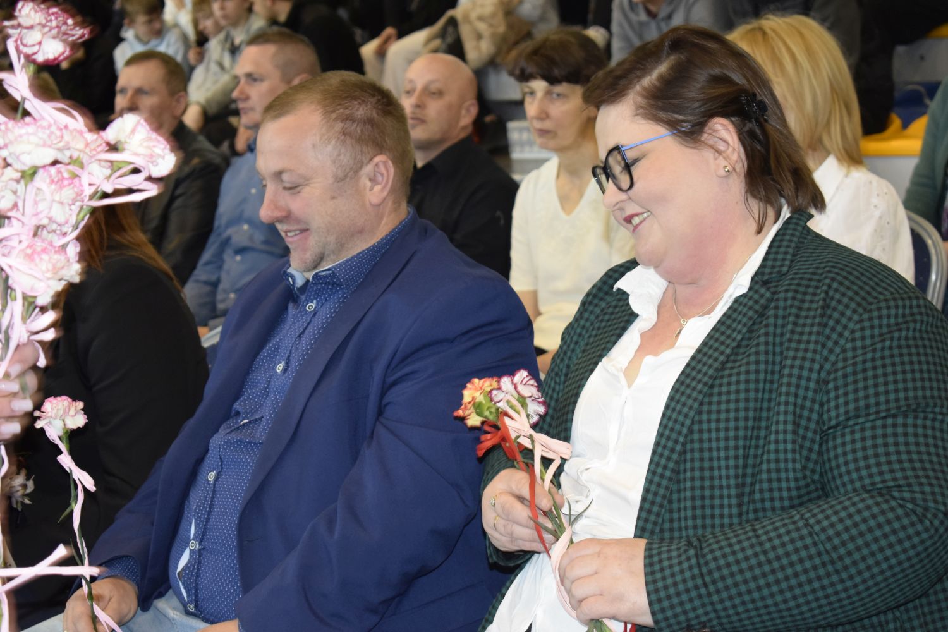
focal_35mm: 82
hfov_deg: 24.6
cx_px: 474
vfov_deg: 16.6
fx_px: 2172
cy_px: 316
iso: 1800
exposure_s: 1/60
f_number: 5.6
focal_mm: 55
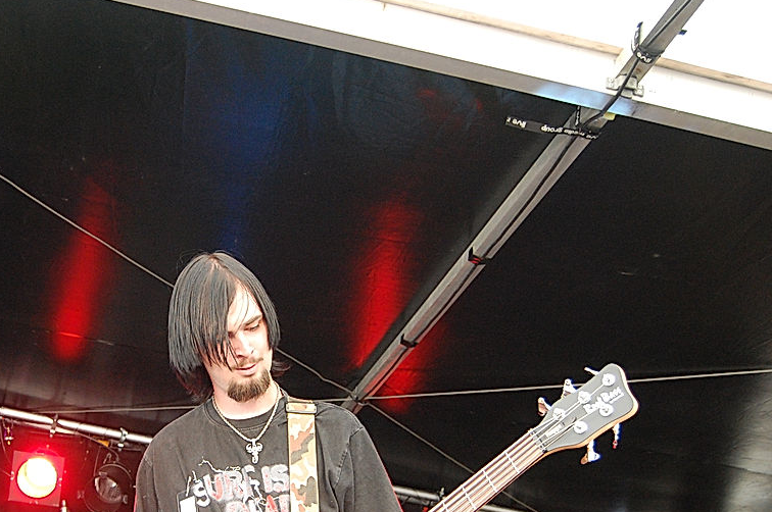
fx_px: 1174
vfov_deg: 24.4
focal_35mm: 55
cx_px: 216
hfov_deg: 35.8
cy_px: 369
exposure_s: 1/60
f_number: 4
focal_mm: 23
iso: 800
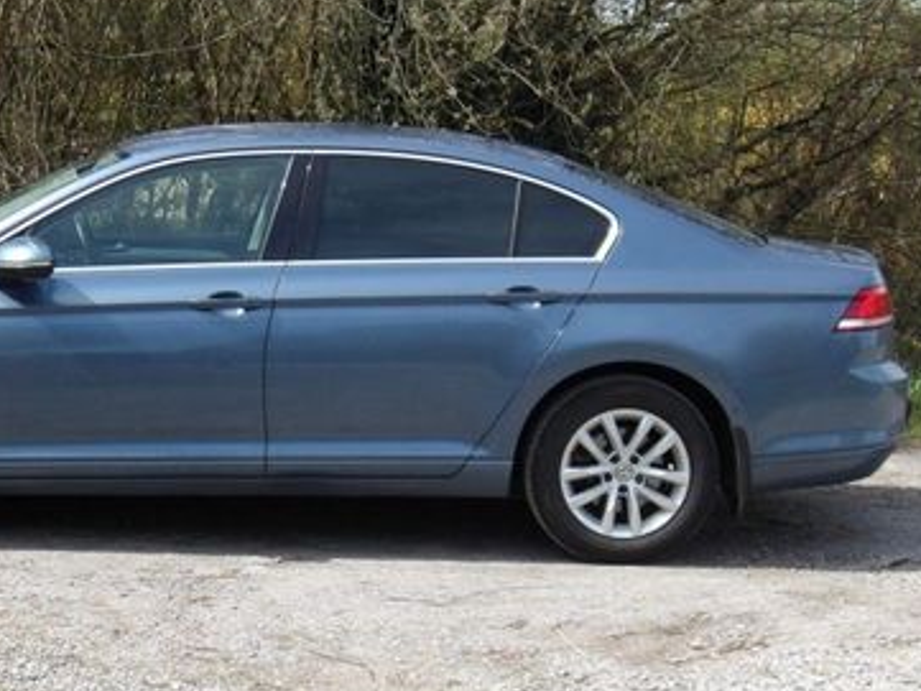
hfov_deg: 22.1
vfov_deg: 16.7
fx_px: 2342
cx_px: 247
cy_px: 474
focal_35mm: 88
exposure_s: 1/322
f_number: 4.2
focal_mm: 9.4
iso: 100
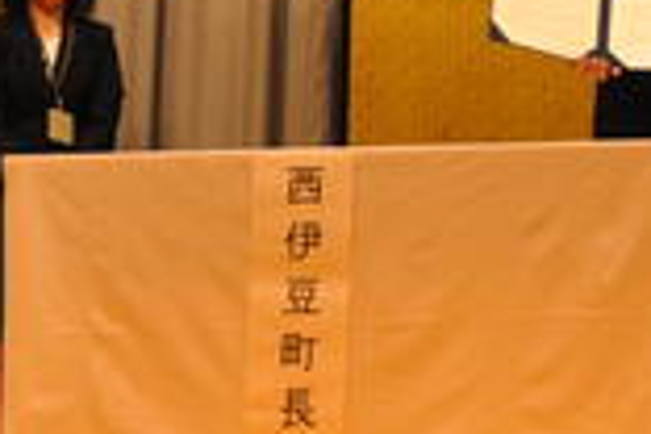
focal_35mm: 215
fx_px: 3888
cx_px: 843
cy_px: -144
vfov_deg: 6.3
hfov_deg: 9.4
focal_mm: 35
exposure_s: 1/60
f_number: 5.6
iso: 640
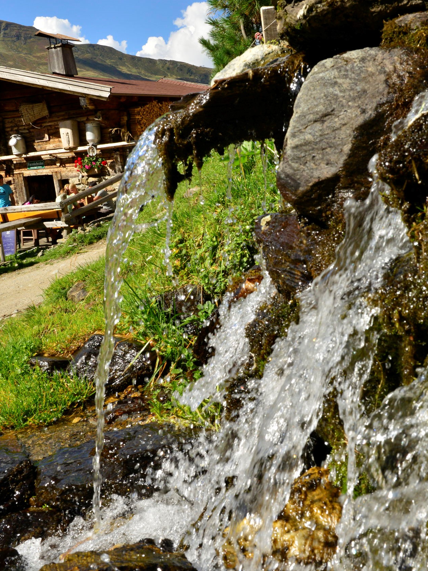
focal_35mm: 47
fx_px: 775
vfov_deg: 40.4
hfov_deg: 30.8
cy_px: 280
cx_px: 243
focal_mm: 32
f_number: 16
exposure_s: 1/400
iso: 800
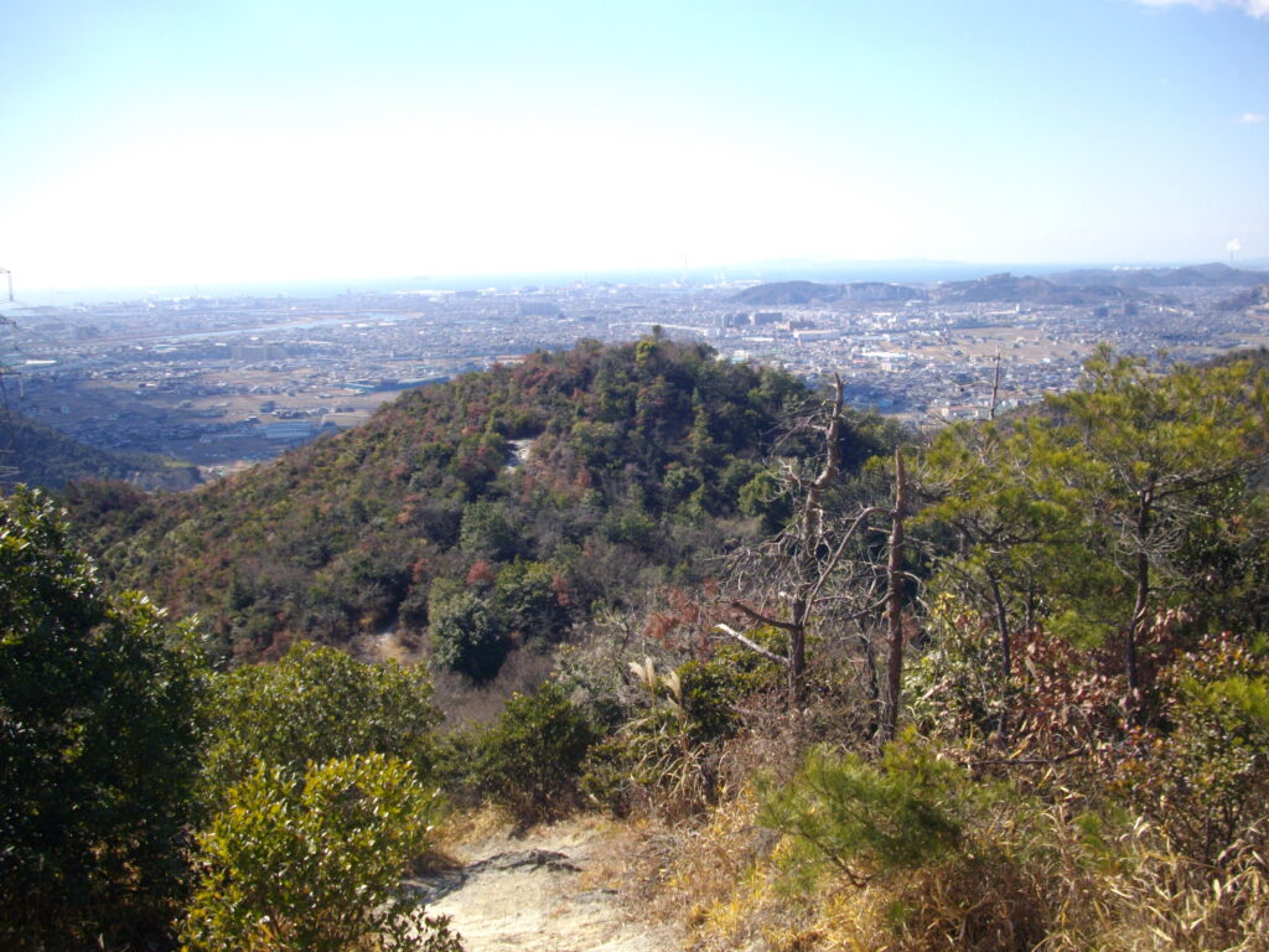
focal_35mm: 37
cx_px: 634
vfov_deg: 38.7
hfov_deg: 50.1
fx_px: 1356
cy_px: 476
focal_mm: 6.2
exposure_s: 1/250
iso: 100
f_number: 5.6
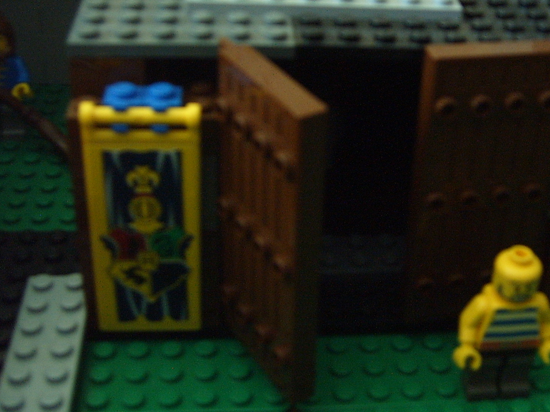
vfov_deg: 25.5
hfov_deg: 33.4
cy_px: 139
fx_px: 906
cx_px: 378
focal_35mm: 57
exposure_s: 1/2
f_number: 2.9
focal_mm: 6.2
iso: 141
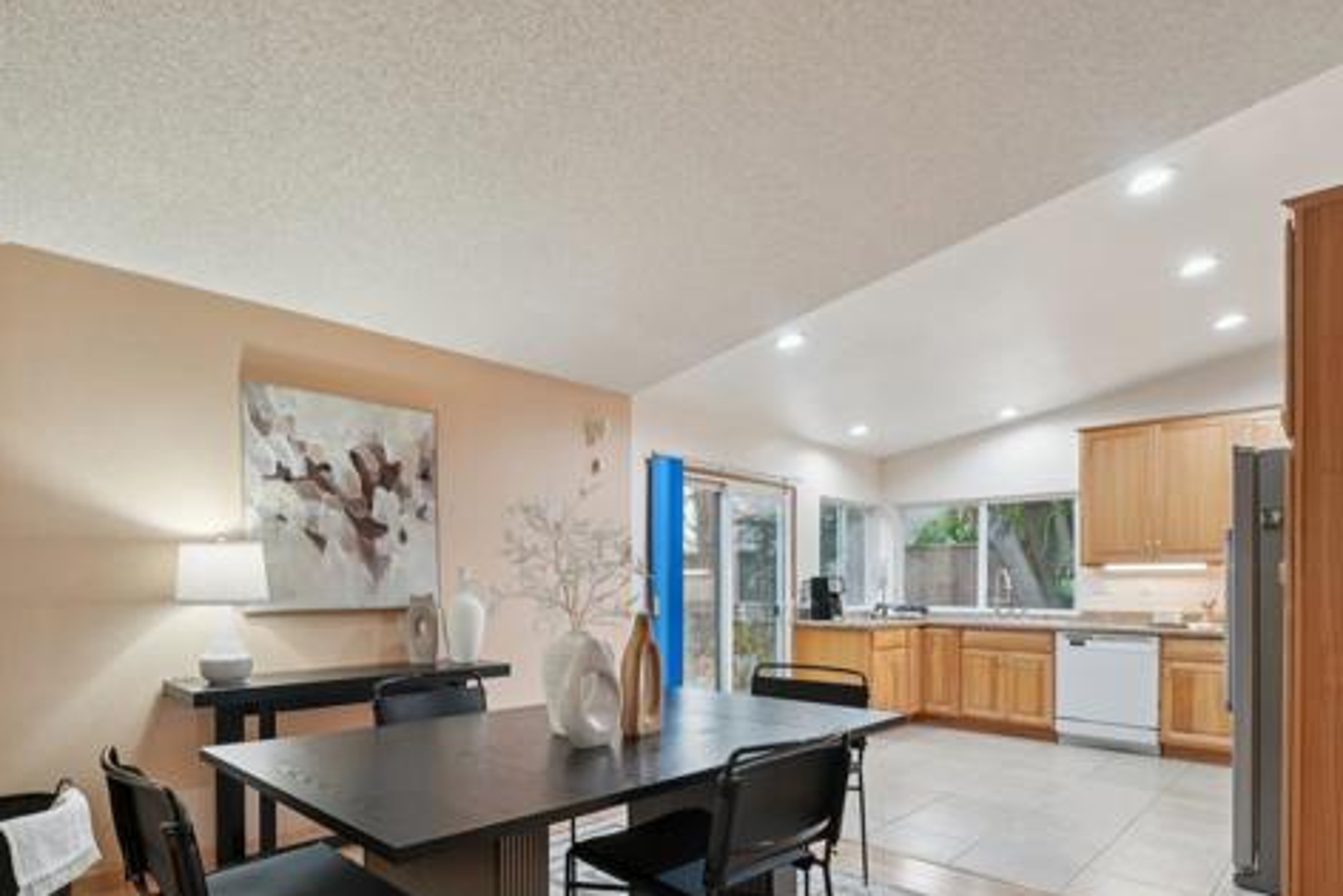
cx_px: 524
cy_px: 579
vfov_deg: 63.3
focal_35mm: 19
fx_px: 709
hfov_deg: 85.6
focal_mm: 14
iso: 800
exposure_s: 1/20
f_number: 8
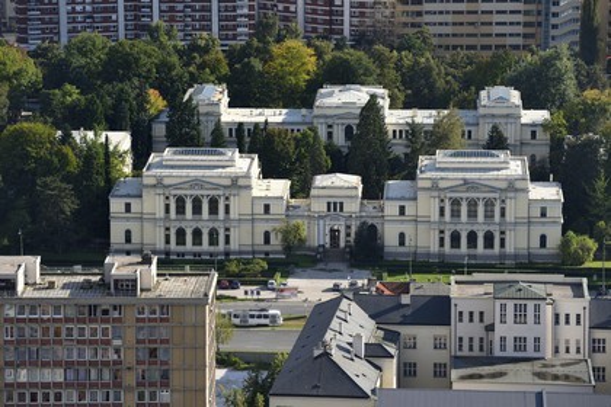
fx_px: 2970
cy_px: 204
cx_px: 306
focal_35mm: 175
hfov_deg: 11.7
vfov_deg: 7.8
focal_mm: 175
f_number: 9
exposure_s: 1/320
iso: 200
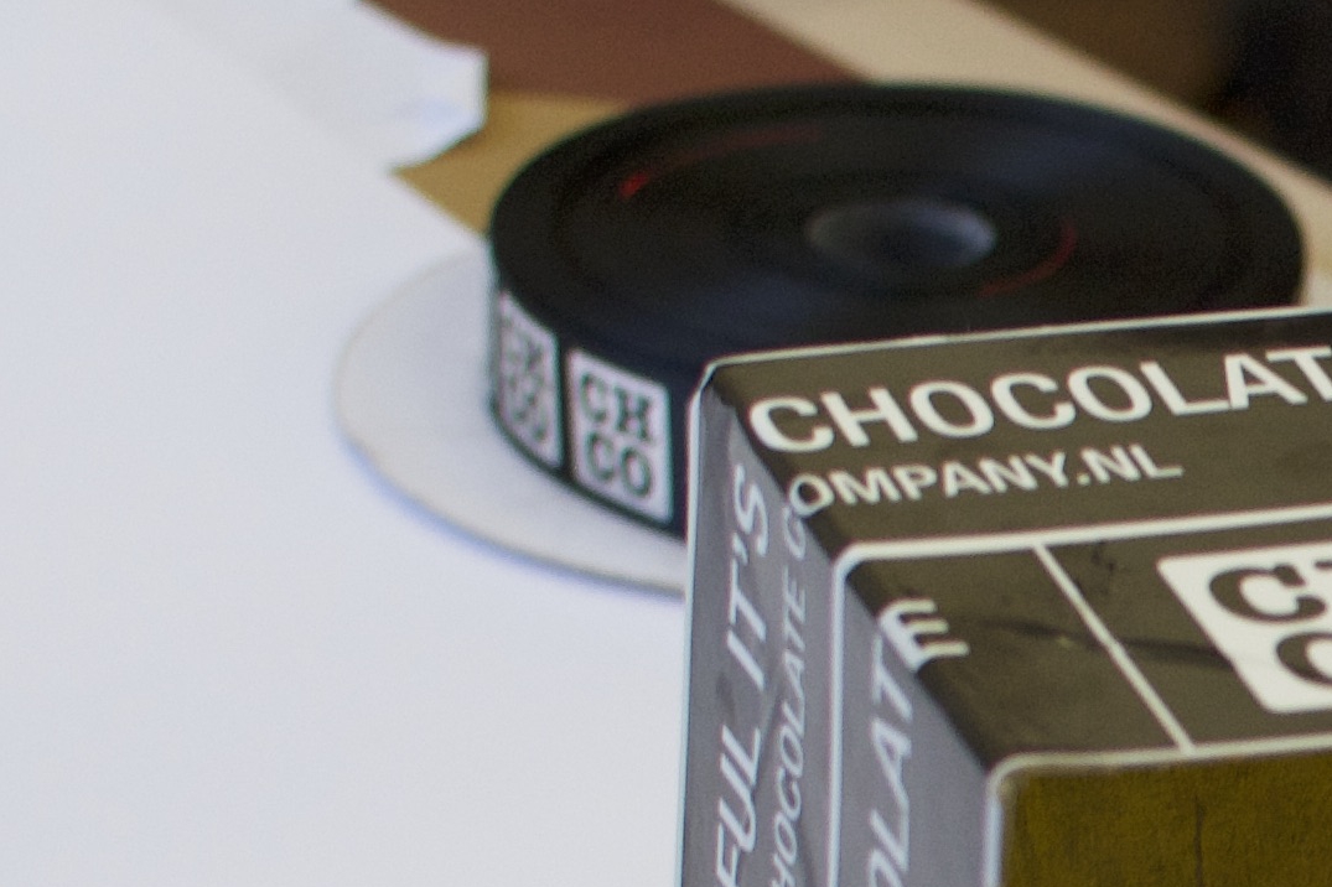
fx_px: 8327
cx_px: 2041
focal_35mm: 225
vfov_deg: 6.1
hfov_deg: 8.9
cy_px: 1080
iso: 400
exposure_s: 1/60
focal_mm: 35
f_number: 3.2
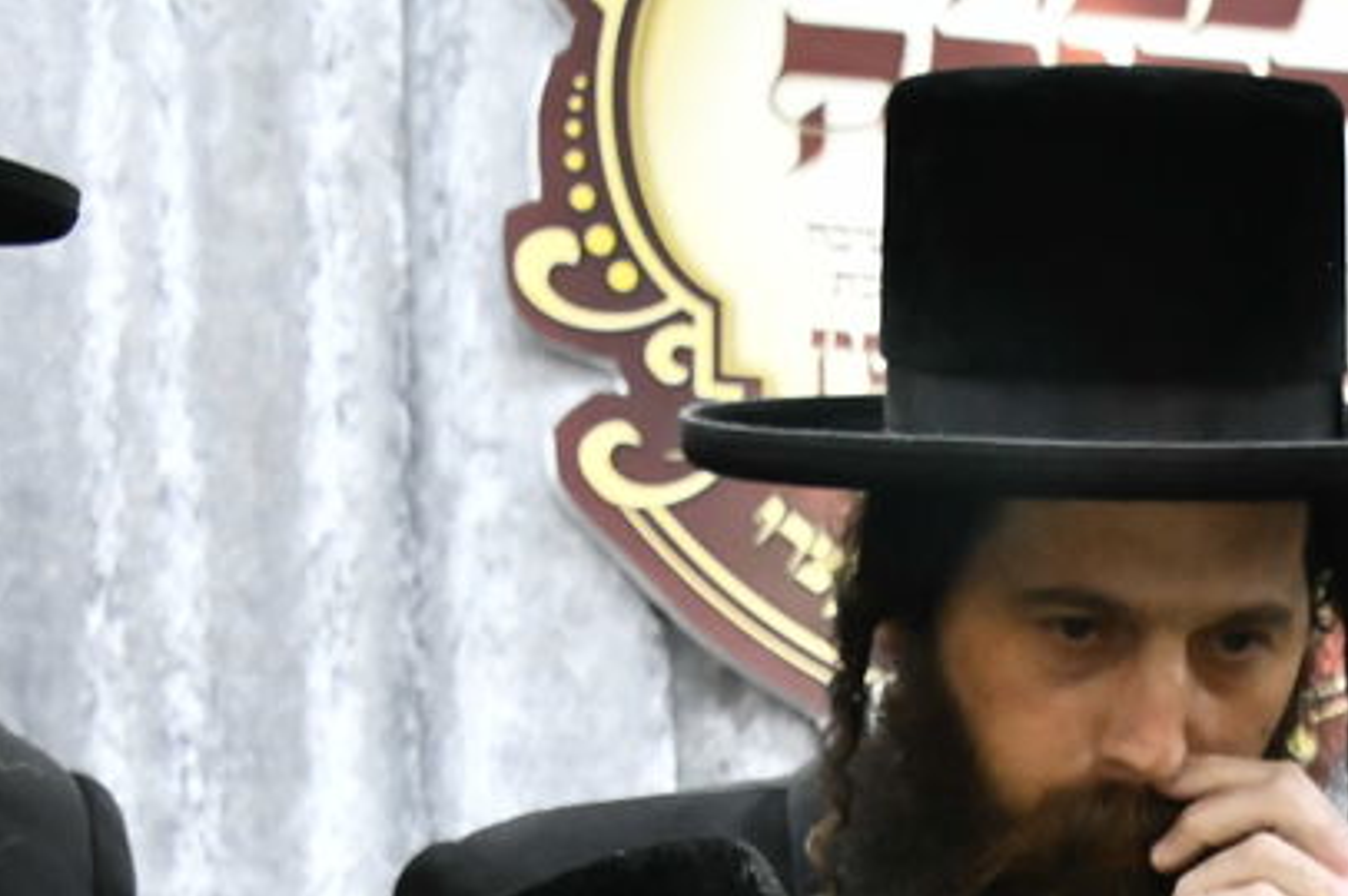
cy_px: 1492
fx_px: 5163
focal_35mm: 138
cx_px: 1355
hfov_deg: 14.6
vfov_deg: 9.5
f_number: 5.6
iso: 2500
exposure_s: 1/200
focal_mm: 40
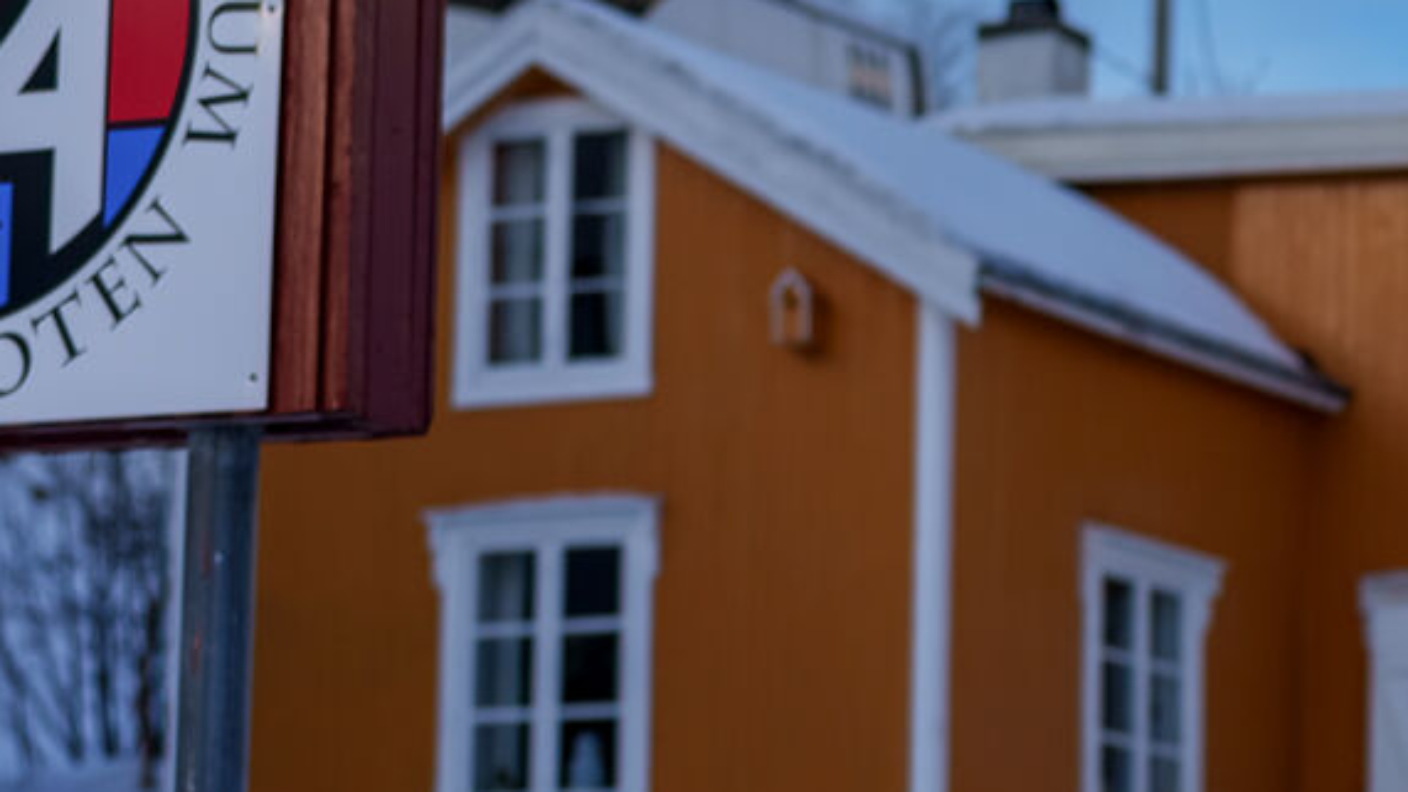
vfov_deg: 7.8
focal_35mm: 154
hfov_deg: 13.6
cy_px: 905
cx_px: 1694
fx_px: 5749
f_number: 2
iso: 100
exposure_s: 1/5000
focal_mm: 35
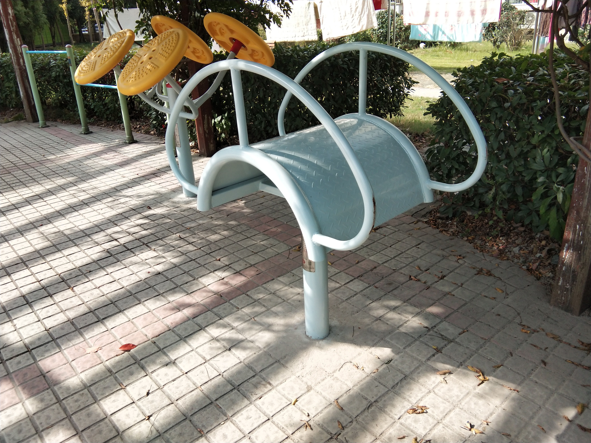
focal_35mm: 31
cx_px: 296
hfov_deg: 58.4
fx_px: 529
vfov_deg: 45.4
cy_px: 222
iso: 50
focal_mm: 3.69
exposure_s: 1/289
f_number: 2.2
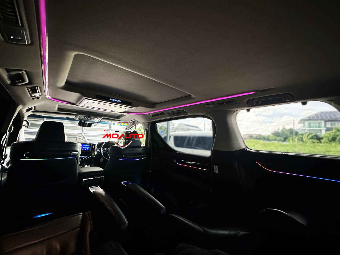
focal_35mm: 14
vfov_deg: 85.7
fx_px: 138
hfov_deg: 102.1
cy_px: 128
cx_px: 170
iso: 1250
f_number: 2.2
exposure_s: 1/60
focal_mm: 2.22
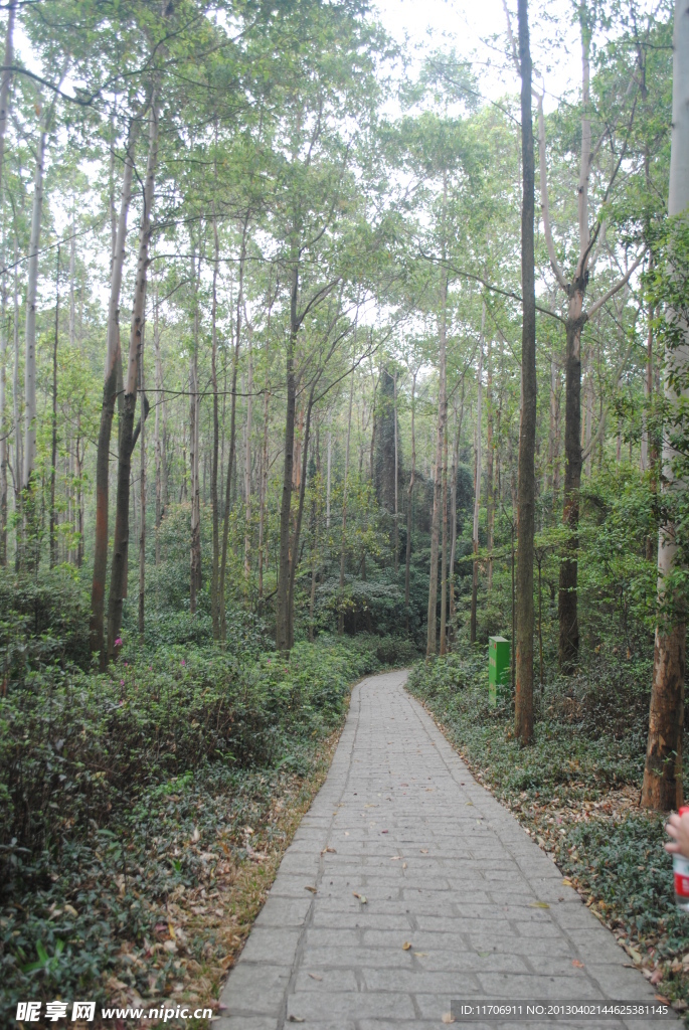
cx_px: 344
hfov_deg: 43.7
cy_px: 515
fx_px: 859
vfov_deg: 61.9
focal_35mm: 30
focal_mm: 20
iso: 200
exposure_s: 1/80
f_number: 4.5
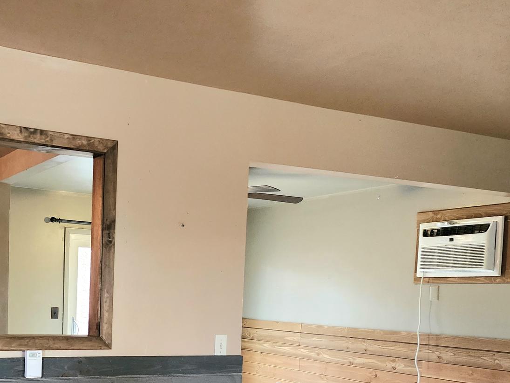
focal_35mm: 43
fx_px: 634
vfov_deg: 32.5
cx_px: 97
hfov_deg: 41.8
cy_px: 319
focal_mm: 6.4
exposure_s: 1/40
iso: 640
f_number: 1.8
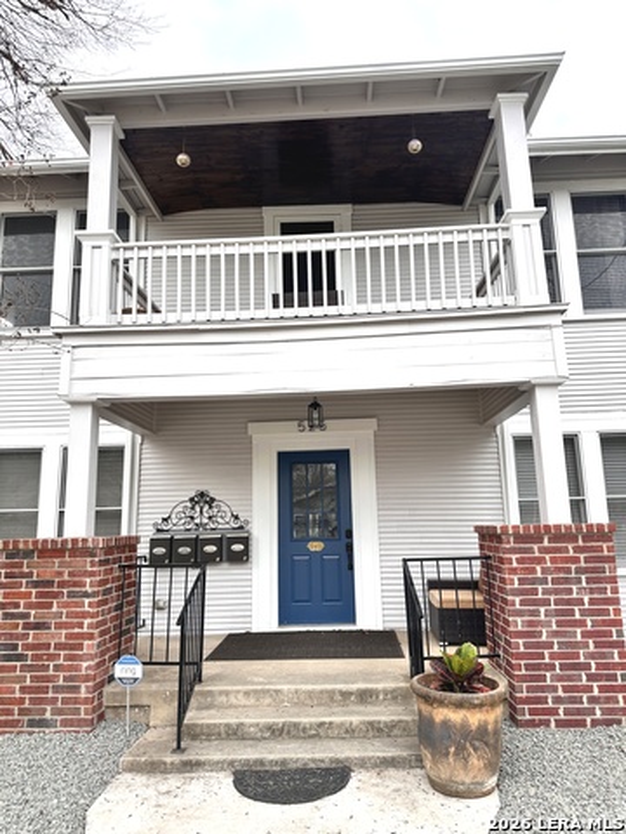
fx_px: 579
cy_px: 417
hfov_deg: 56.8
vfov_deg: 71.6
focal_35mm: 24
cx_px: 313
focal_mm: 6.86
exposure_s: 1/1050
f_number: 1.78
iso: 80
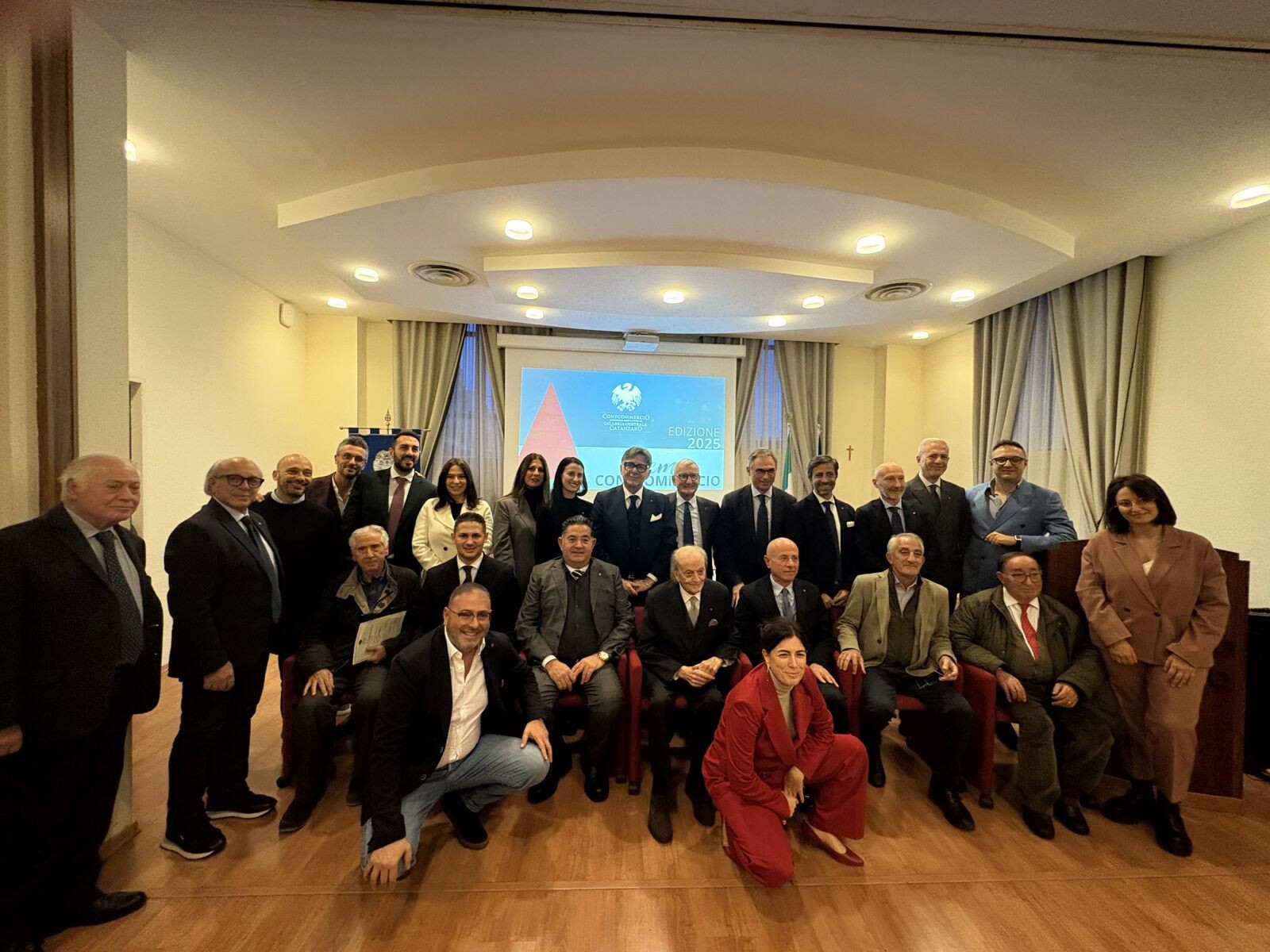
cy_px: 476
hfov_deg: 102.1
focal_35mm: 14
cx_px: 635
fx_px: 514
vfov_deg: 85.7
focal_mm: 2.22
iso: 800
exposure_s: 1/50
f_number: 2.2
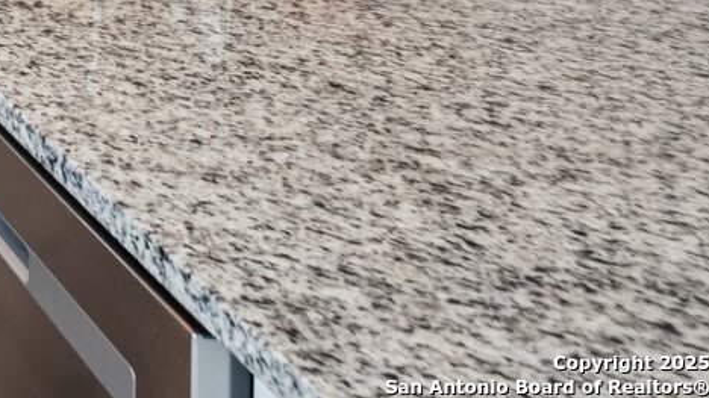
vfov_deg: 15.6
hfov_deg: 22.8
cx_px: -514
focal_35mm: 60
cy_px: -418
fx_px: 1124
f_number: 8
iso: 400
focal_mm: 16.5
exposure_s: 1/30
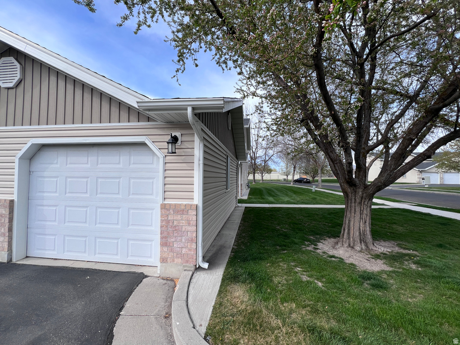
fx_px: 173
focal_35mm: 13
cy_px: 172
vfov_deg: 89.9
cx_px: 230
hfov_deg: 106.2
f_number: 1.8
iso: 32
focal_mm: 1.57
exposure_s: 1/834
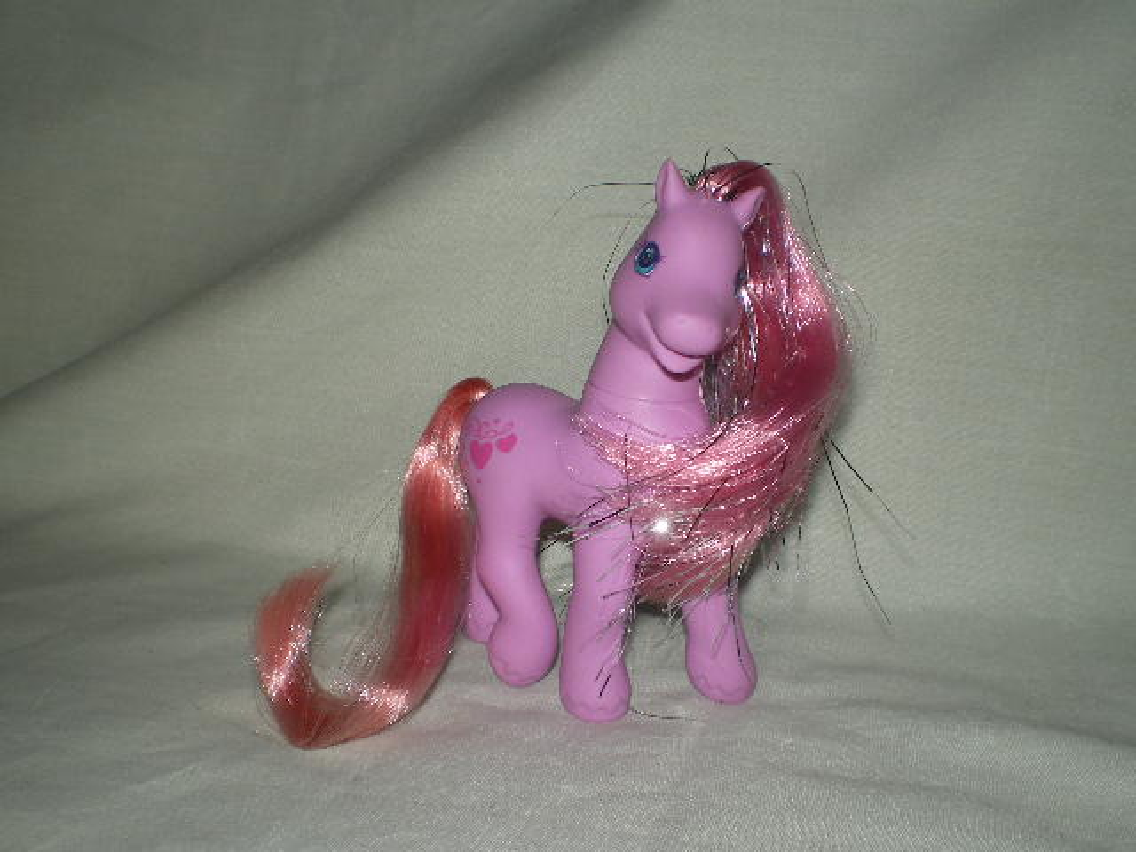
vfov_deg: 37.7
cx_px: 568
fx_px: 1247
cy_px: 426
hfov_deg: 49.0
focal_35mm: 38
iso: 64
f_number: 4.6
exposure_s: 1/30
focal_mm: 6.3
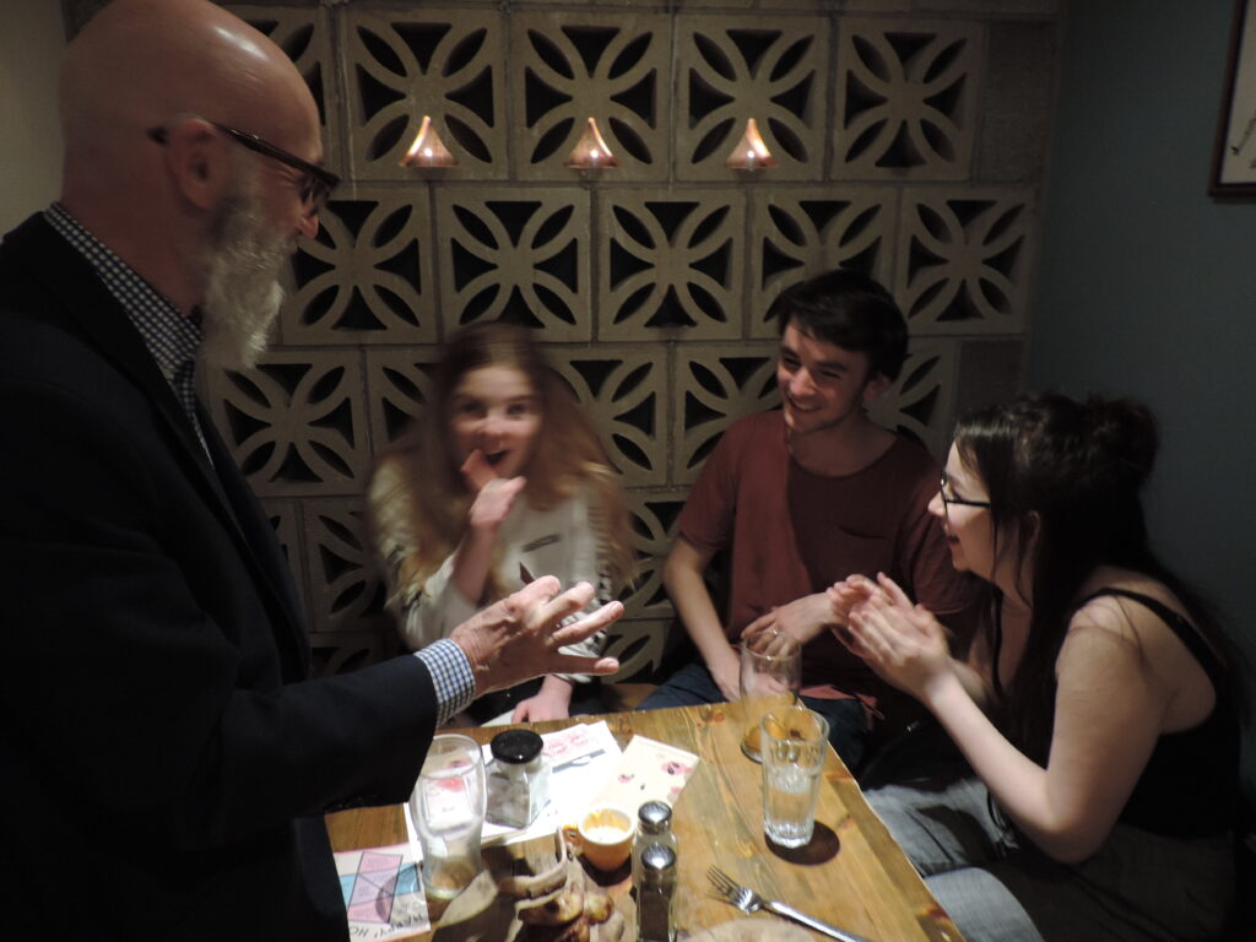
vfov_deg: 56.8
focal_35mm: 24
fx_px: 871
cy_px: 471
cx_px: 628
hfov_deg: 71.6
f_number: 3
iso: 400
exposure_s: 1/8
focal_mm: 4.3
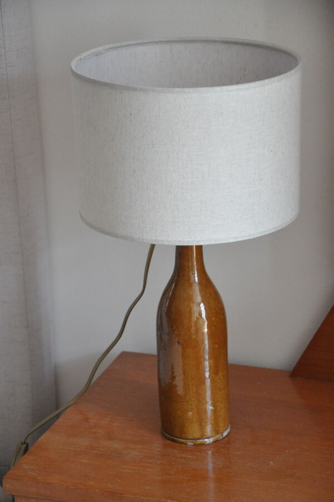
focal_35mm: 120
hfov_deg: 11.4
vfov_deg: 17.1
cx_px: 167
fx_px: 1674
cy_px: 251
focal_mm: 80
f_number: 5.3
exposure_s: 1/50
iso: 1600
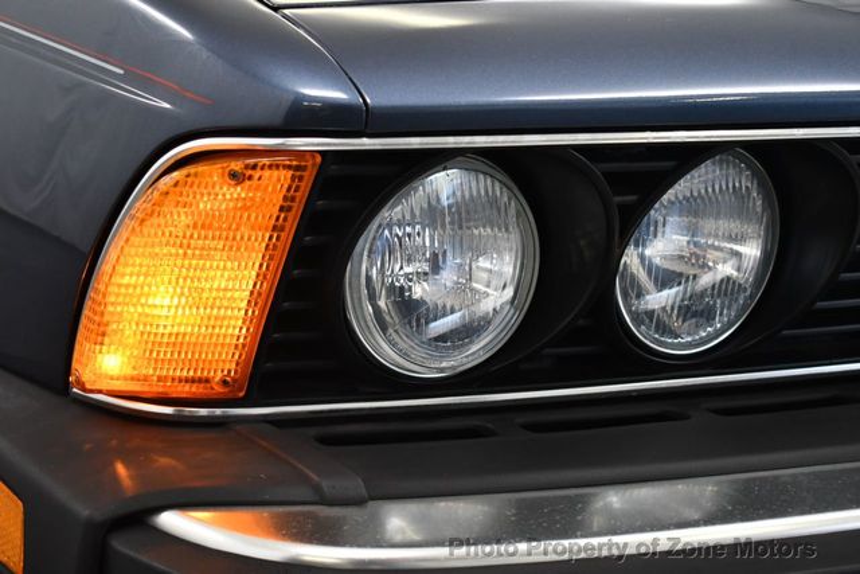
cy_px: 287
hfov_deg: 30.1
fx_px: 1601
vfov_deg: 20.3
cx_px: 430
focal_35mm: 67
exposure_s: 1/125
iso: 1600
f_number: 5
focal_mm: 45
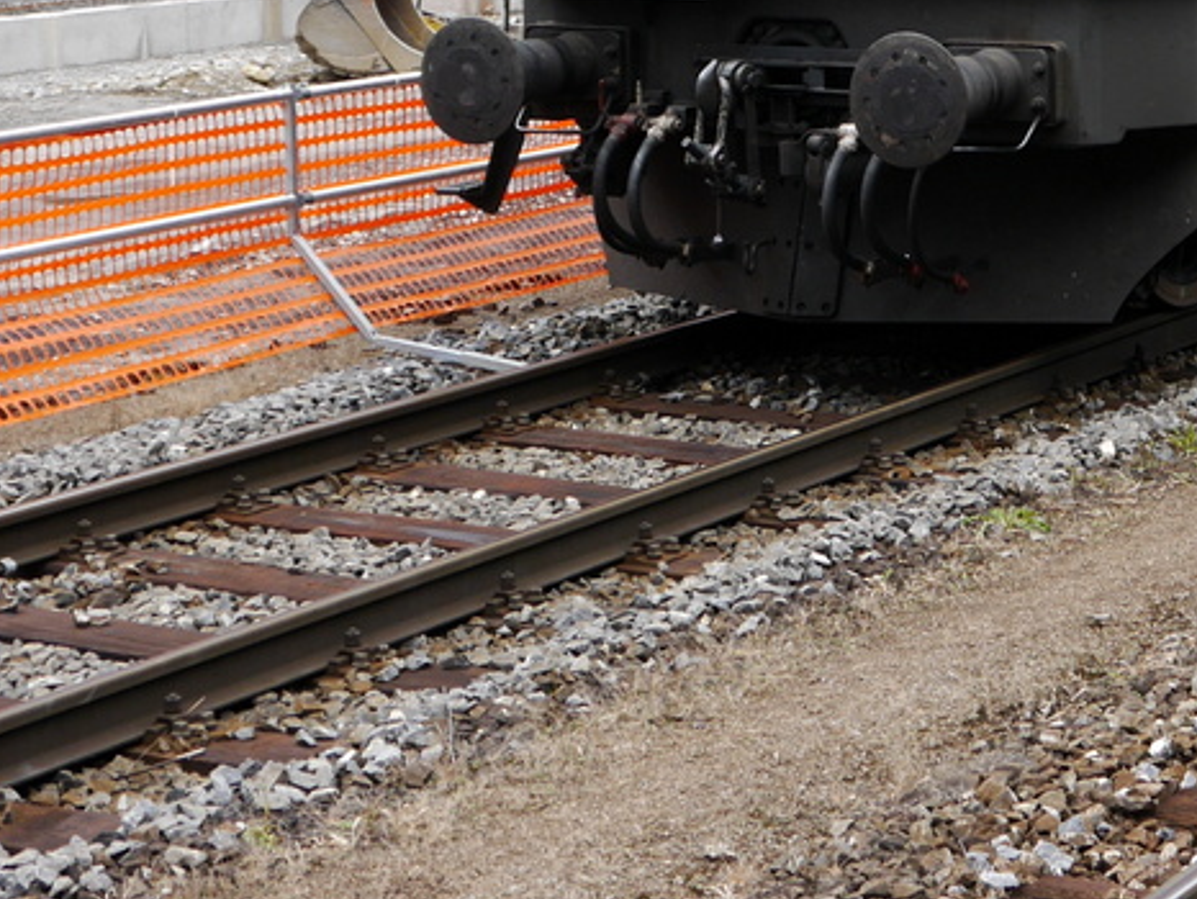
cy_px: -241
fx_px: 3564
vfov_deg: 13.9
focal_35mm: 103
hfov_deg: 18.4
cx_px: 1318
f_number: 5.6
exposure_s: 1/160
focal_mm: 20
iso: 160
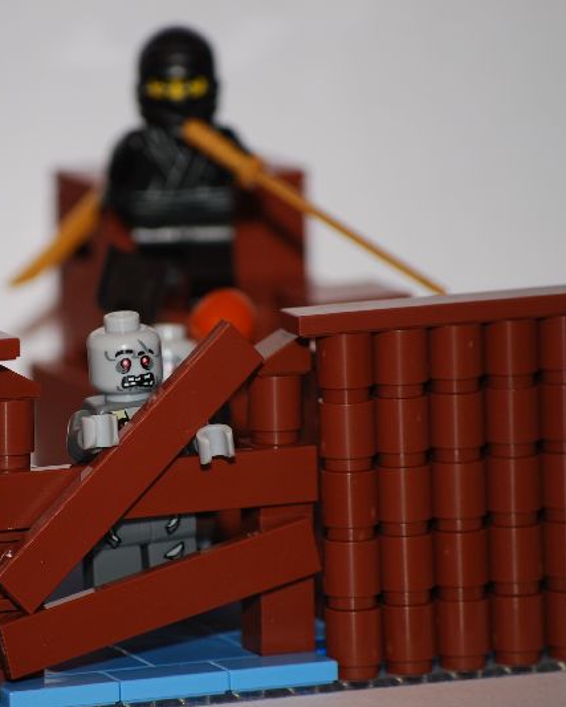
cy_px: 354
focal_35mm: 423
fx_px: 8850
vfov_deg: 4.6
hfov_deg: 3.7
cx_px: 135
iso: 100
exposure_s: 1/60
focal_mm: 200
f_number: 7.1
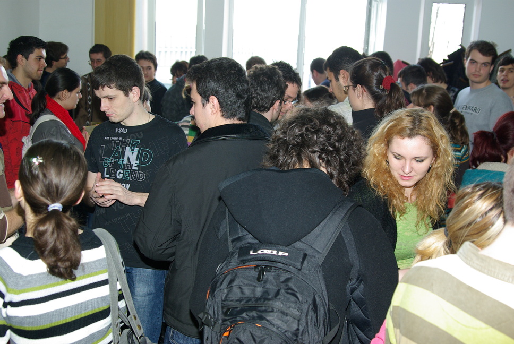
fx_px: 600
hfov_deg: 46.3
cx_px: 257
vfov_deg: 32.0
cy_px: 172
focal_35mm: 42
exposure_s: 1/50
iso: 250
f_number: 4
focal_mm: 28
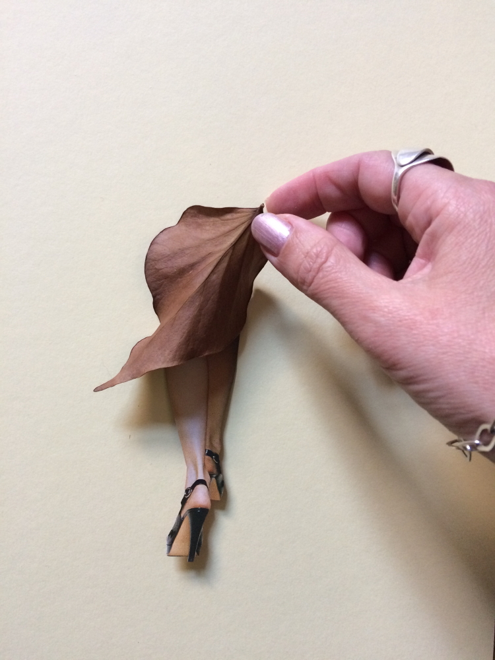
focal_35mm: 29
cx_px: 248
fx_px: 553
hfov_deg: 48.2
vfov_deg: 61.7
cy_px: 330
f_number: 2.2
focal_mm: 4.15
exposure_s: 1/33
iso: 160
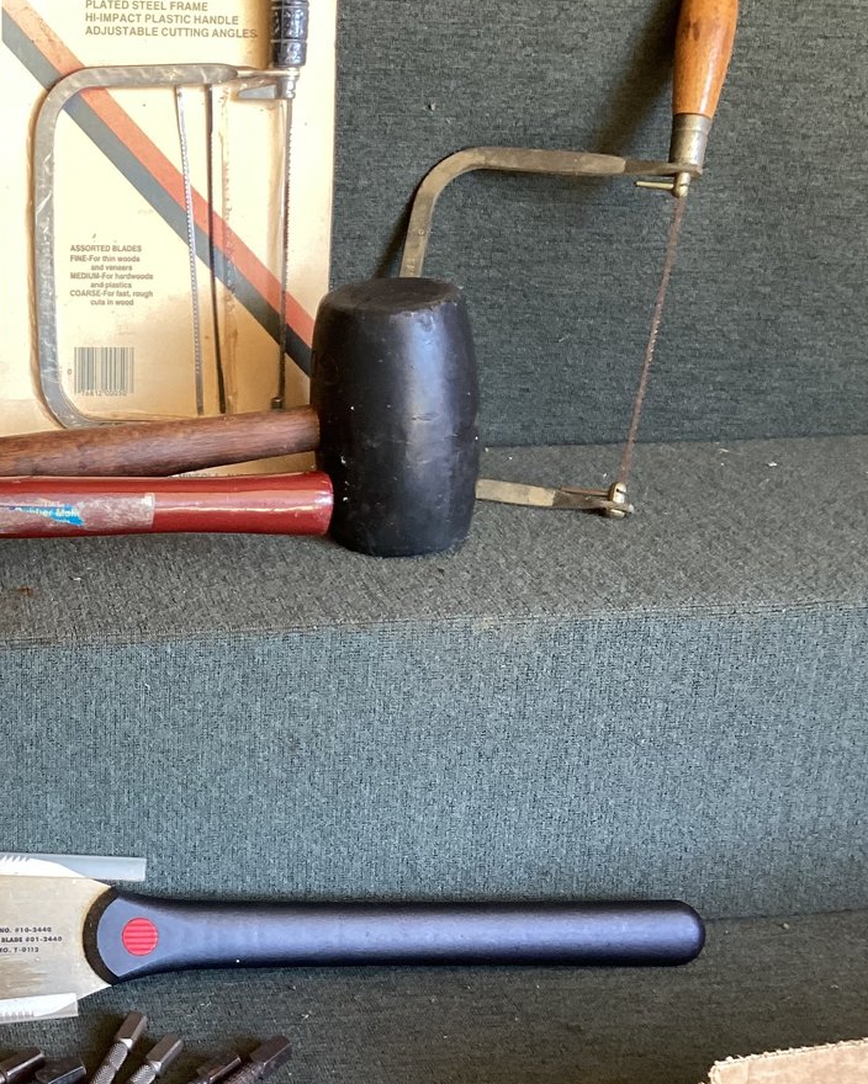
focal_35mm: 52
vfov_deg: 36.0
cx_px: 114
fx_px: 1670
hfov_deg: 28.2
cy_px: 530
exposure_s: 1/50
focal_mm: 3.3
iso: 80
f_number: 2.4
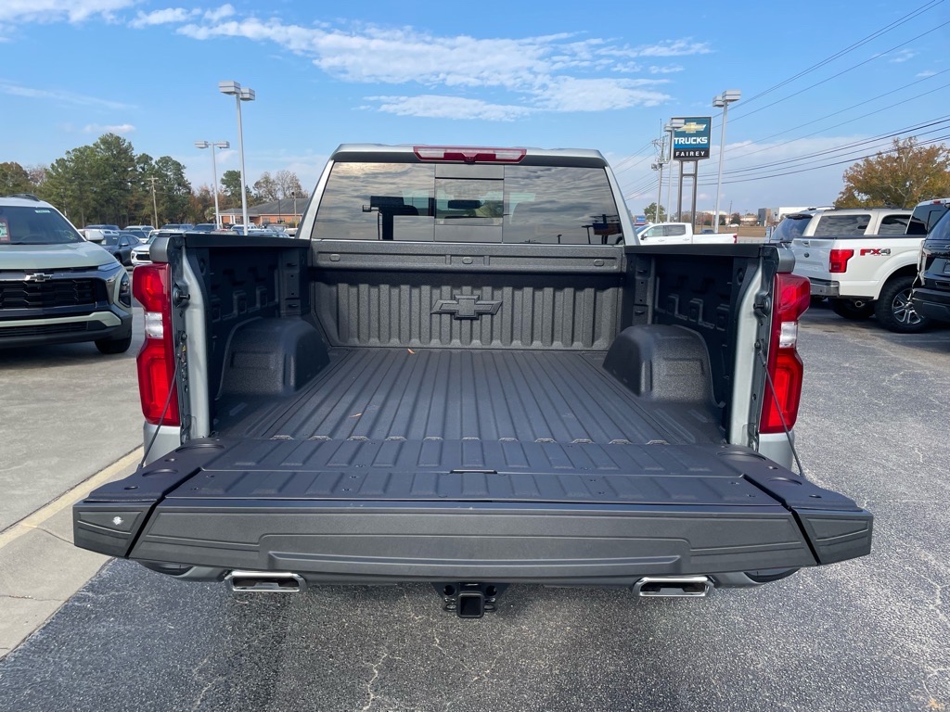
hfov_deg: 67.3
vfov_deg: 53.1
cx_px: 475
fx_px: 714
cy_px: 356
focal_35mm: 26
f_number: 1.6
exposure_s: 1/1715
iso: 32
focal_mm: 4.2
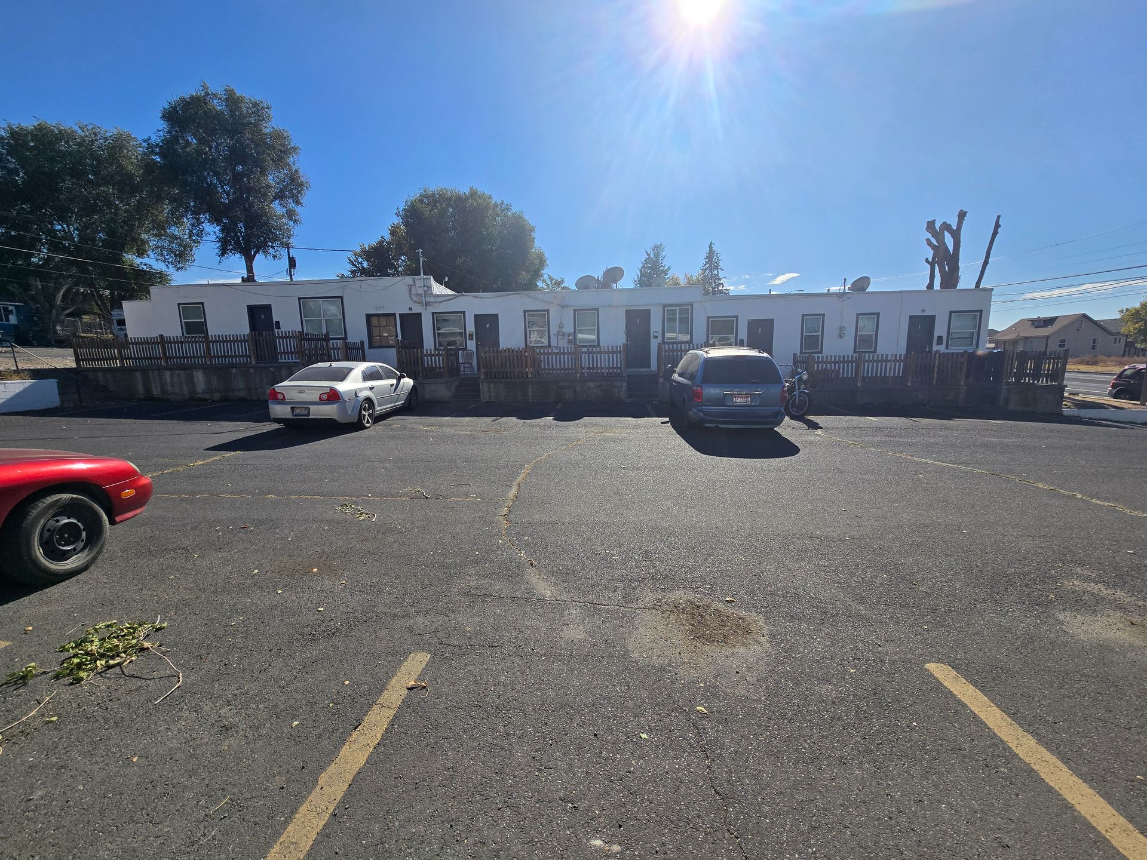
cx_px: 574
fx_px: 431
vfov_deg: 89.9
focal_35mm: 13
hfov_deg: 106.2
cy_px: 430
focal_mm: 2.2
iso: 50
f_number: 2.2
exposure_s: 1/4337
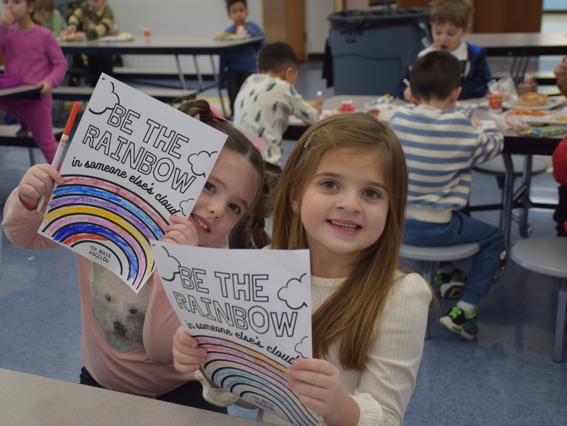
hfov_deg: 33.7
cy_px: 216
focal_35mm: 57
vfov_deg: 25.7
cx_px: 243
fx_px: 934
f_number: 4.2
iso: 400
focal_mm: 34
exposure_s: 1/80
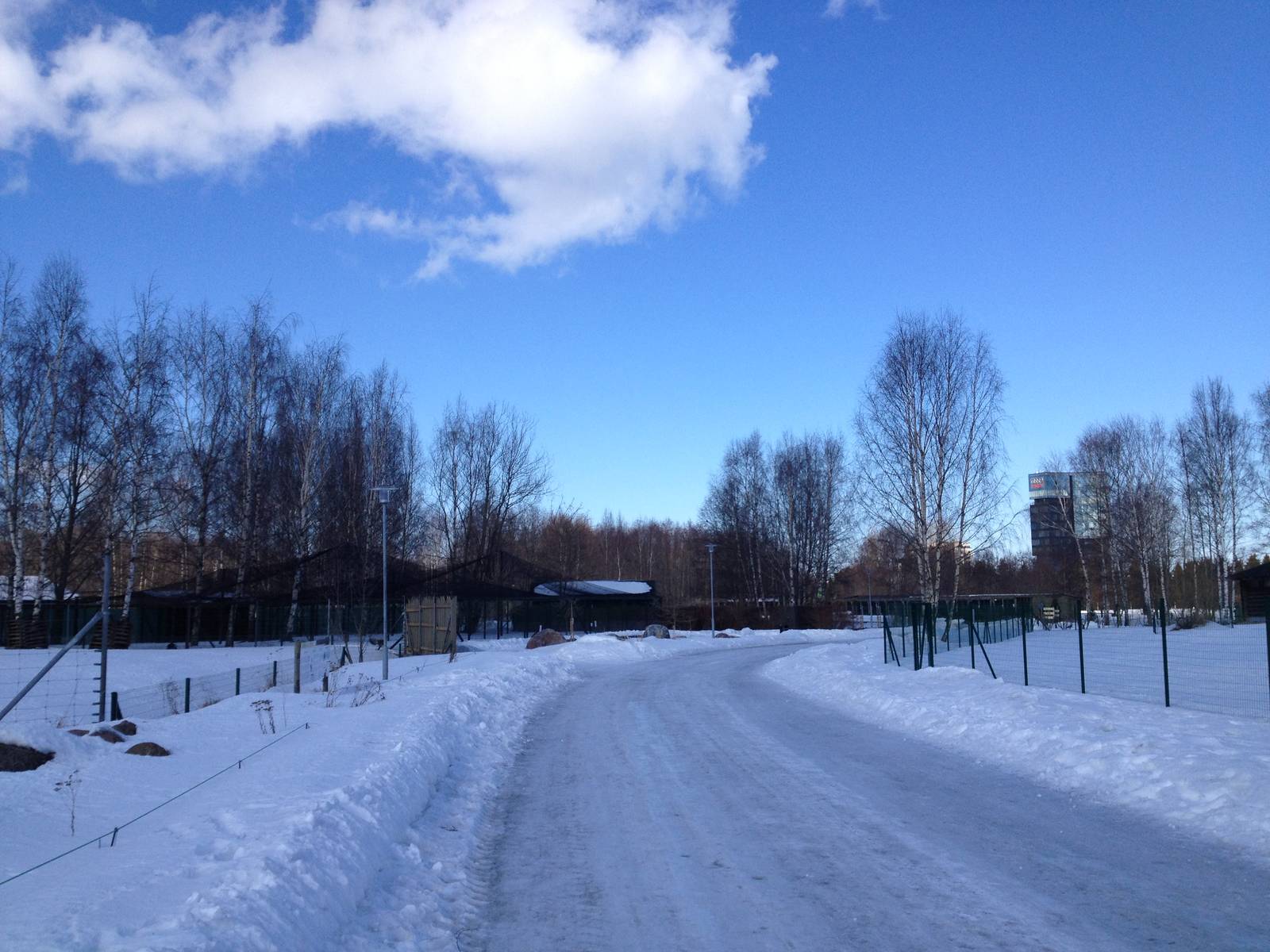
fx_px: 1284
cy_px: 476
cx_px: 635
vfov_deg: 40.7
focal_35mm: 35
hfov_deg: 52.6
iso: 50
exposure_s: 1/1972
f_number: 2.4
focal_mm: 4.28
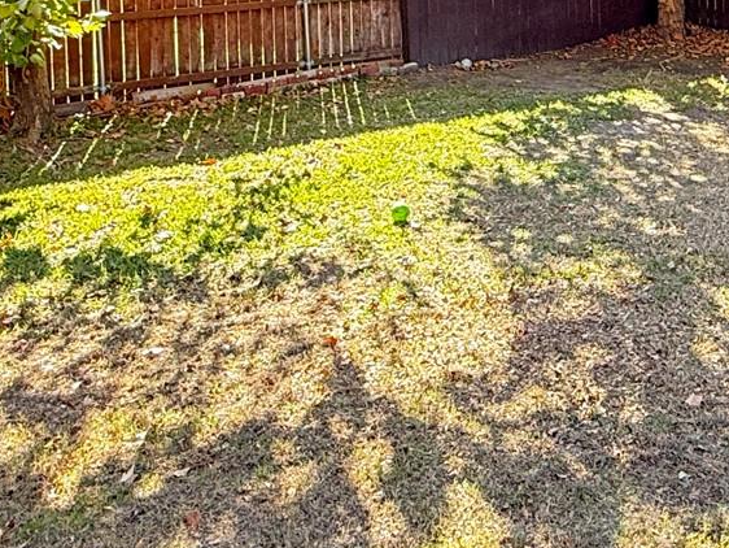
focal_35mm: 51
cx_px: 593
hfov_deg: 36.1
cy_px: -86
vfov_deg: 25.9
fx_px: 1074
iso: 100
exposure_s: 1/99
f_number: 2.2
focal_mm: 2.22
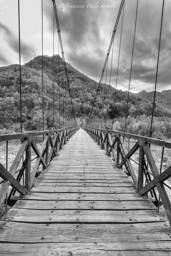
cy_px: 128
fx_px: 107
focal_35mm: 15
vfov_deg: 100.4
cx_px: 86
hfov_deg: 77.3
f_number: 10
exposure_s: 1/110
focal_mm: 10
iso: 500
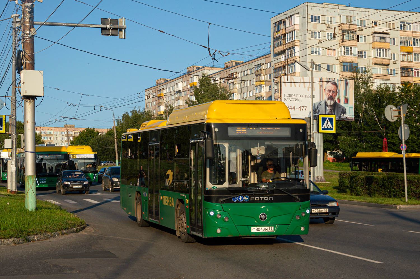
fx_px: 594
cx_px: 210
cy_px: 140
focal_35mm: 51
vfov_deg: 26.4
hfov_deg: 38.9
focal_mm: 34
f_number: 5.6
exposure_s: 1/1000
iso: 100
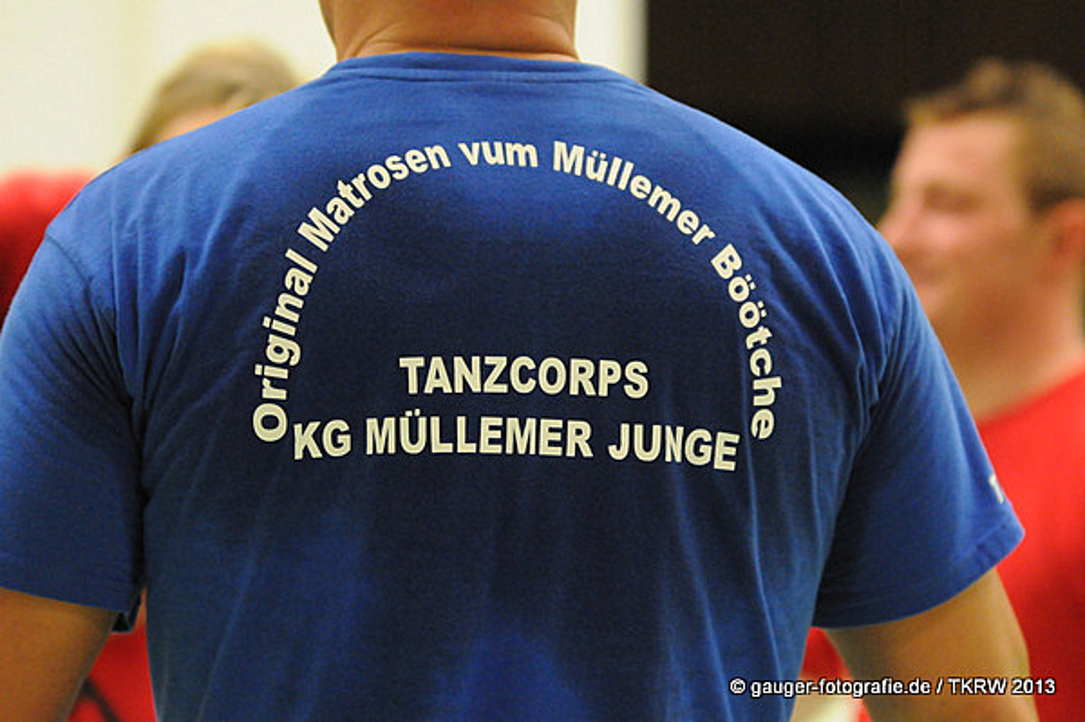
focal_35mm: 168
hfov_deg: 12.2
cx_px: 542
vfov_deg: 8.2
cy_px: 361
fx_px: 5059
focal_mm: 112
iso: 3200
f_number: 2.8
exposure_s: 1/200
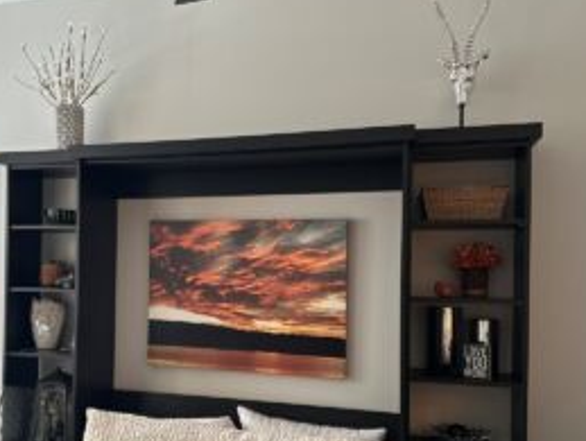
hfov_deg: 49.3
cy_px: 274
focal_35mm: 37
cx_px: 201
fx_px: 627
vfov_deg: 38.5
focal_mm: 6.86
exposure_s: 1/60
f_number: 1.78
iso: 125
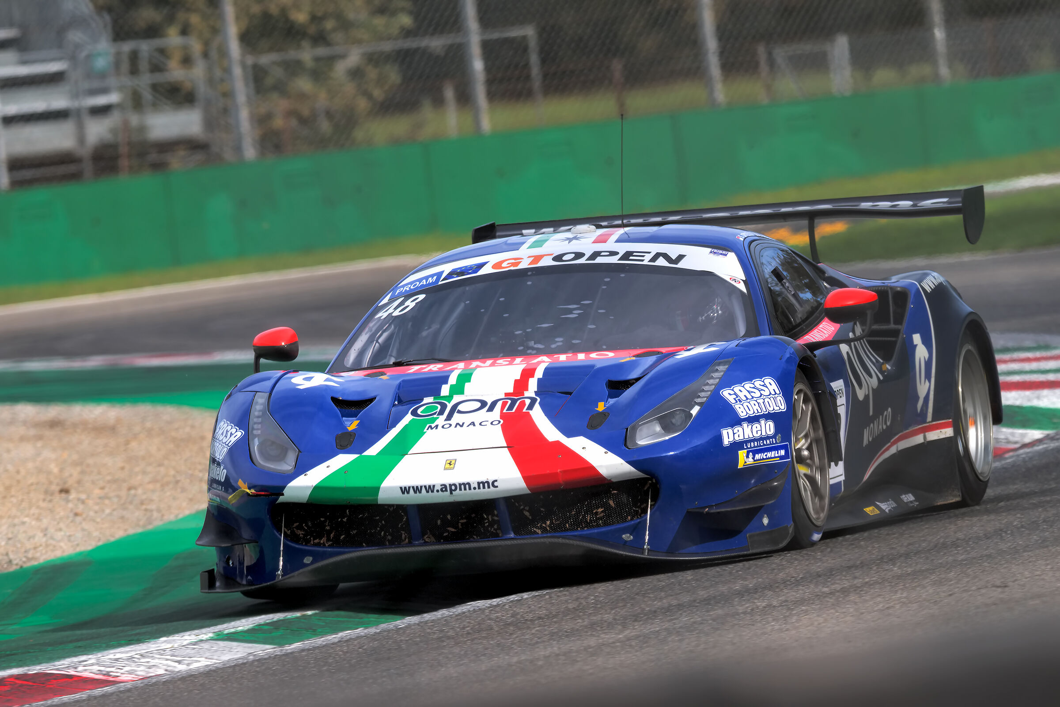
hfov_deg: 4.9
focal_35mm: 420
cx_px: 530
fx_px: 12366
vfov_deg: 3.3
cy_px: 354
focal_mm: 420
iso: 640
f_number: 7.1
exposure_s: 1/1000
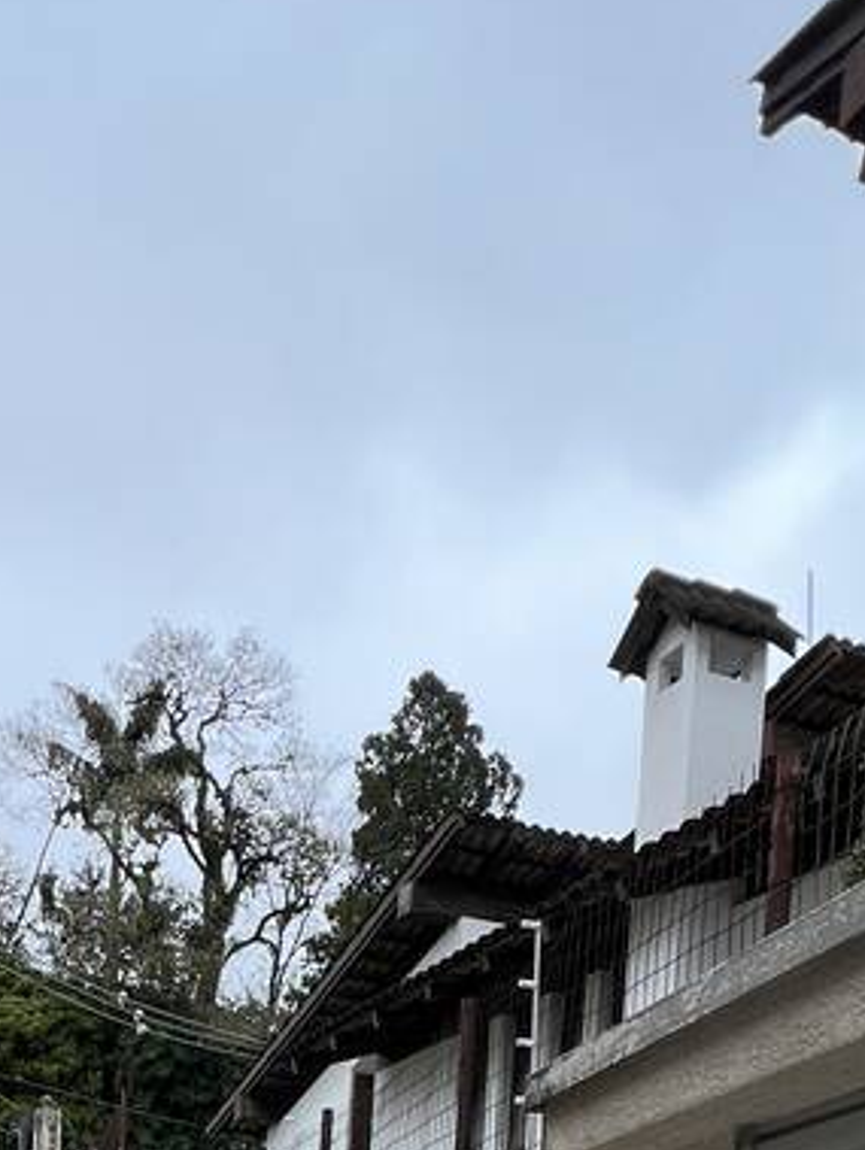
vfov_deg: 33.7
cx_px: 112
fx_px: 1231
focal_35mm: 37
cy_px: 1544
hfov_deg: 36.7
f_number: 1.8
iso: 32
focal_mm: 1.57
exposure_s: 1/99
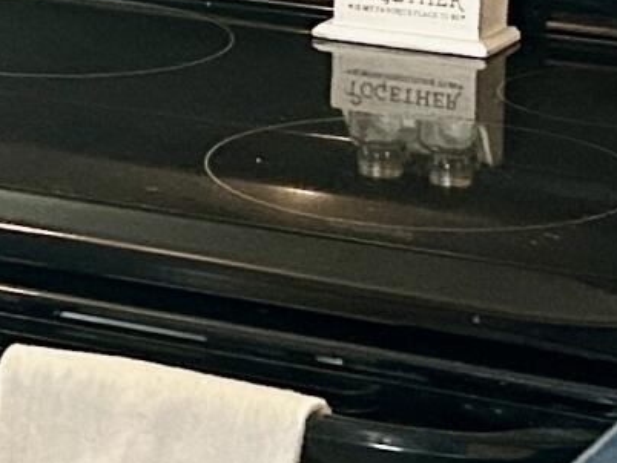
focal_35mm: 194
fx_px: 3460
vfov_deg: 7.6
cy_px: -86
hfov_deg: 10.0
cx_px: -106
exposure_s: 1/60
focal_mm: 5.7
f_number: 1.5
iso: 400
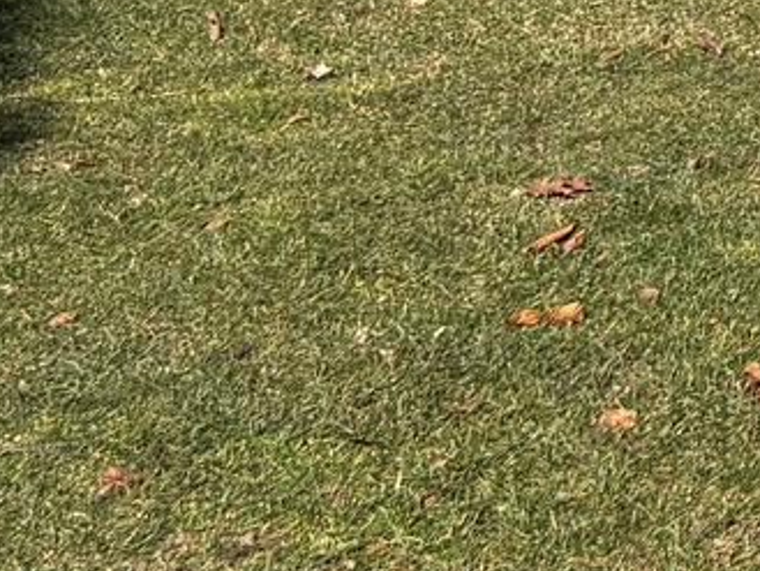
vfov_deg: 8.3
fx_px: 3558
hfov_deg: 10.2
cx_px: 1943
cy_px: -839
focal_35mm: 162
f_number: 1.6
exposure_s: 1/3623
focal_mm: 5.96
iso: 50
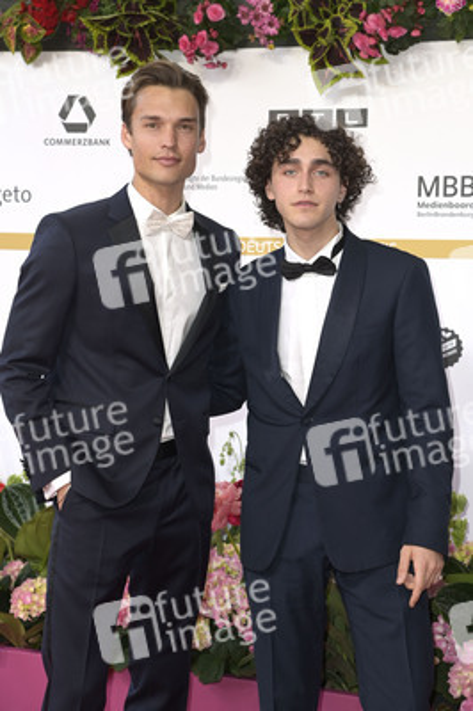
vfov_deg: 23.7
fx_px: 1698
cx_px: 236
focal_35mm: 86
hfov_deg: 15.9
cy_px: 356
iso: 640
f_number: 5
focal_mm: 86
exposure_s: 1/250
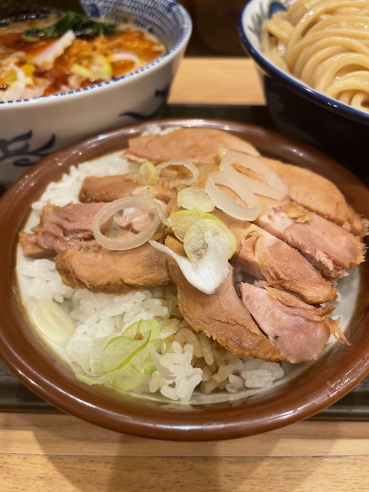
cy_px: 246
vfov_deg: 67.3
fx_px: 370
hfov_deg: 53.1
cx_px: 184
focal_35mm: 26
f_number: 1.6
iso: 125
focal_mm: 4.2
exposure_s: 1/121
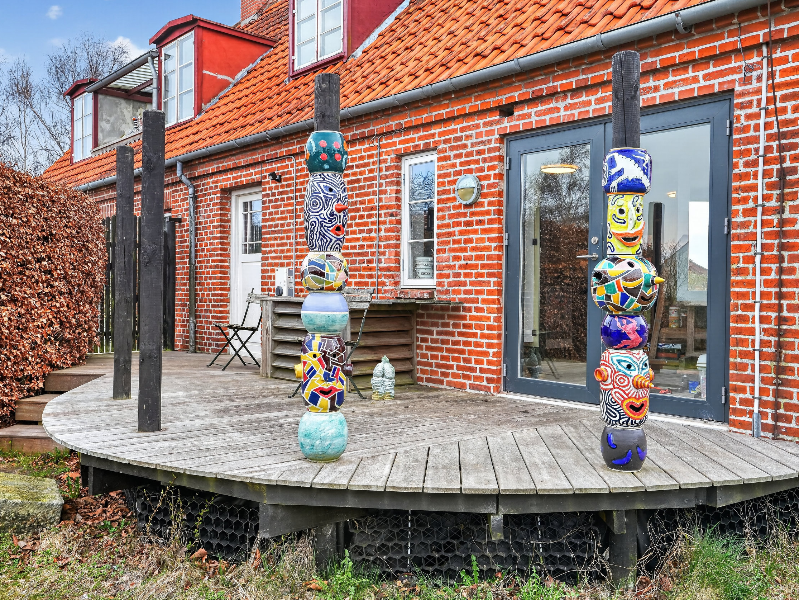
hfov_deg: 56.8
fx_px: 739
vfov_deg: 44.2
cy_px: 294
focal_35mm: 32
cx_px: 385
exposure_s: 1/200
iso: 400
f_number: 8
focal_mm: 29
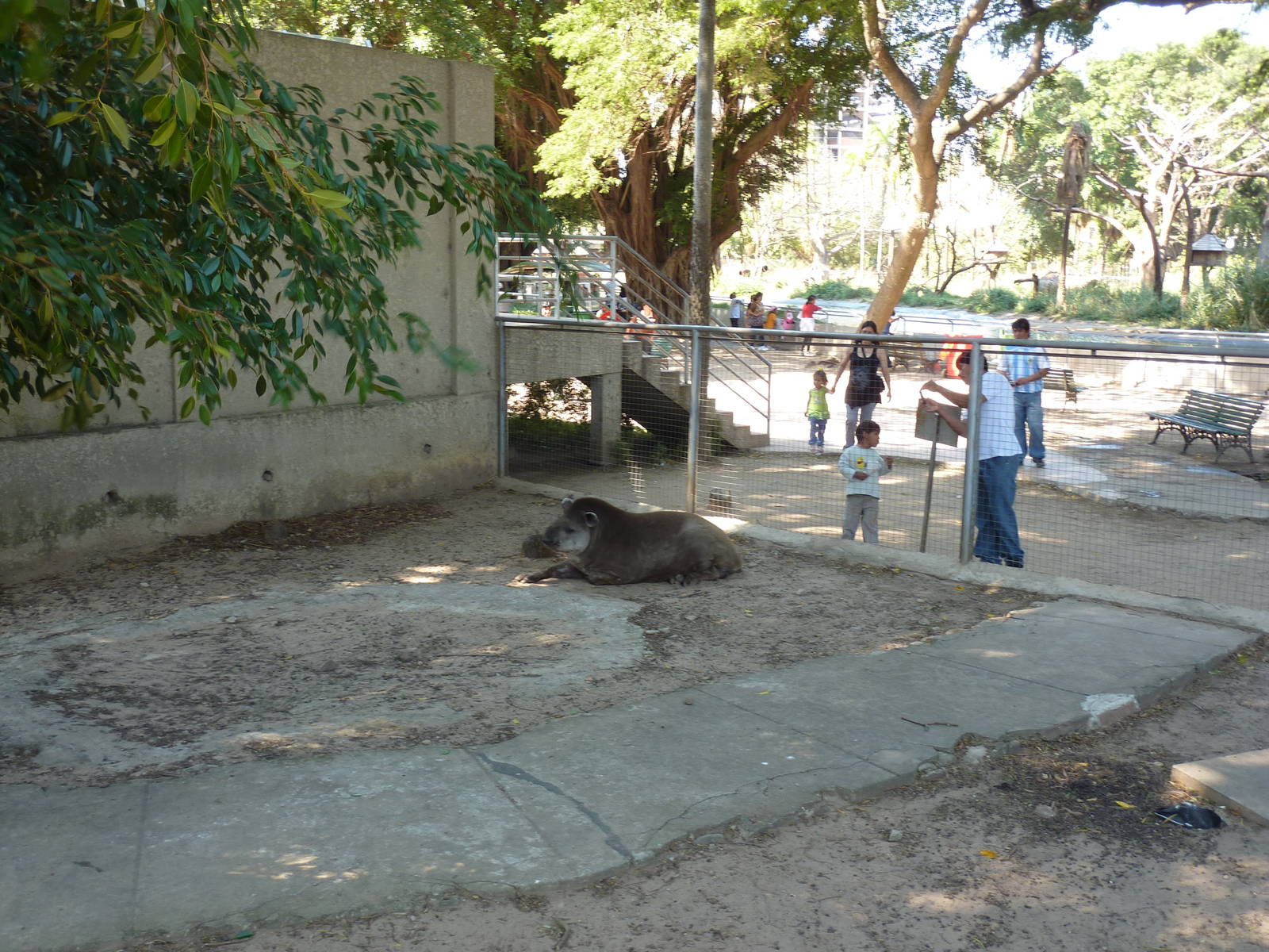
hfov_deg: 50.1
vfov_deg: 38.7
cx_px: 634
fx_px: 1356
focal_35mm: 37
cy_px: 476
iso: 80
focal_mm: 6.1
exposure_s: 1/50
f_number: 3.6
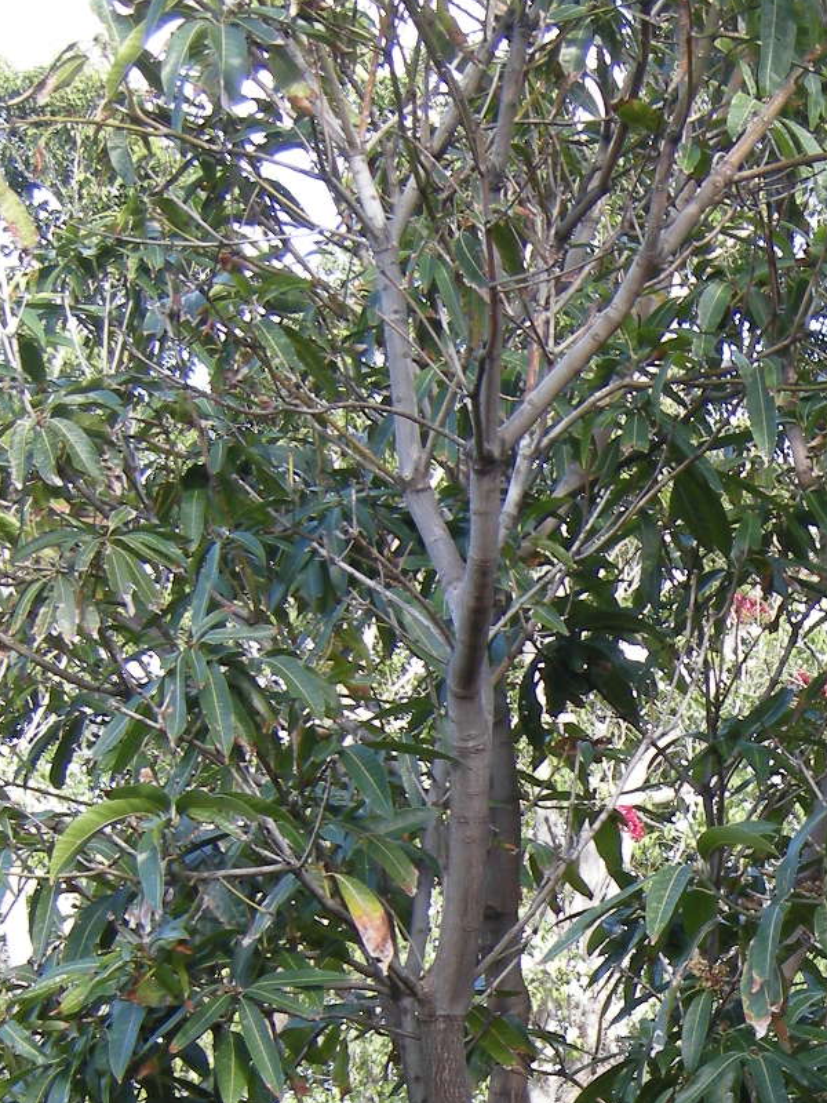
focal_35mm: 105
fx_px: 3345
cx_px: 925
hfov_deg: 13.8
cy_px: 1053
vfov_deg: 18.3
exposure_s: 1/79
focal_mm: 7.5
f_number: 3.4
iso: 64
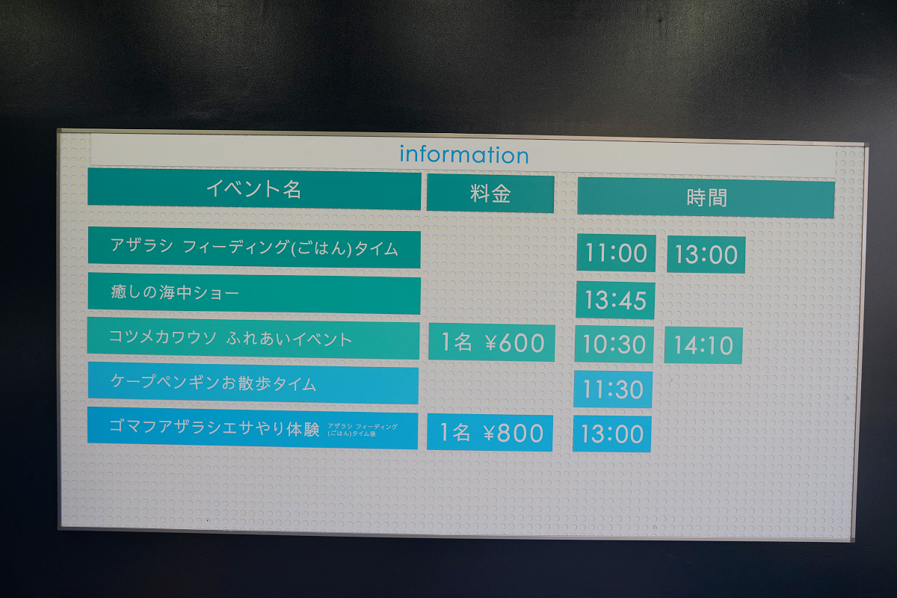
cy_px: 299
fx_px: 822
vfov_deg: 40.0
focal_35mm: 33
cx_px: 448
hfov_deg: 57.2
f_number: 4
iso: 1000
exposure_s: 1/160
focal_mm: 33
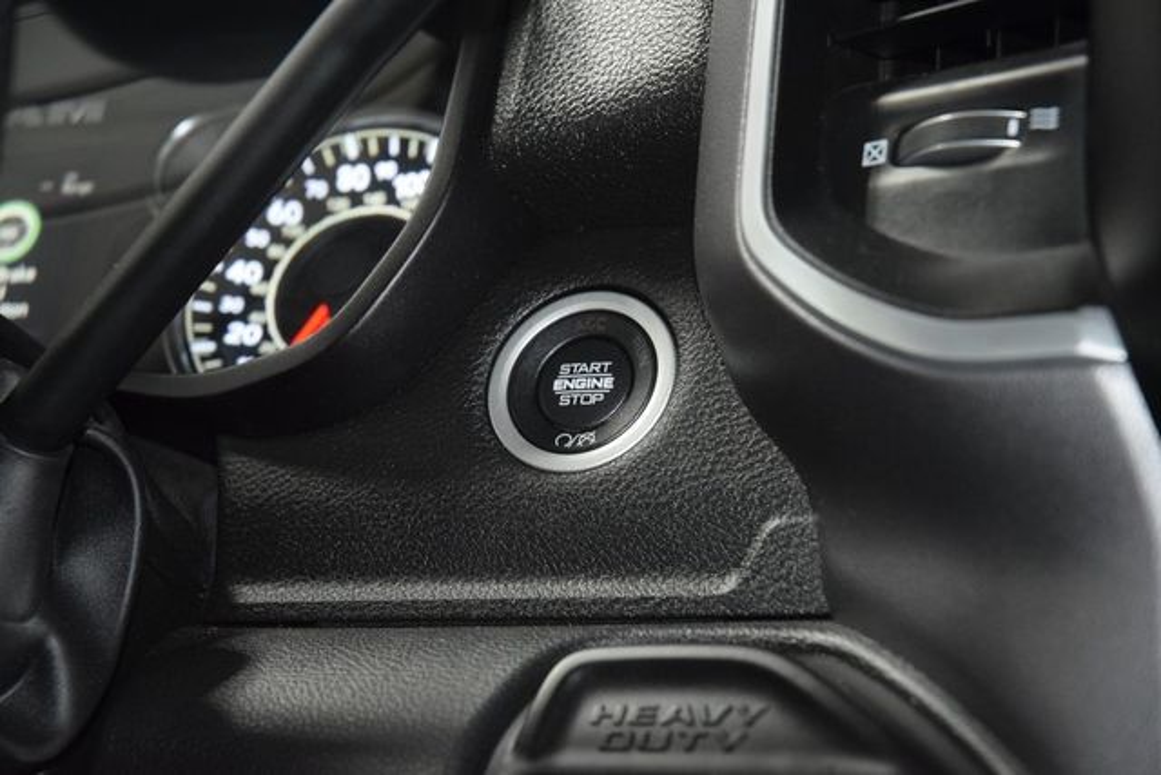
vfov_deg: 13.0
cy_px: 388
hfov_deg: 19.5
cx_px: 580
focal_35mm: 105
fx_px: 3387
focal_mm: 70
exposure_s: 1/40
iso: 2500
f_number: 4.5
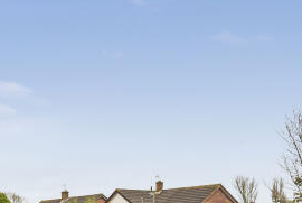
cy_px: 246
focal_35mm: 53
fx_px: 445
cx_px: 78
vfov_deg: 23.4
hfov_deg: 36.6
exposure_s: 1/200
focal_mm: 14
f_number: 6.3
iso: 1000
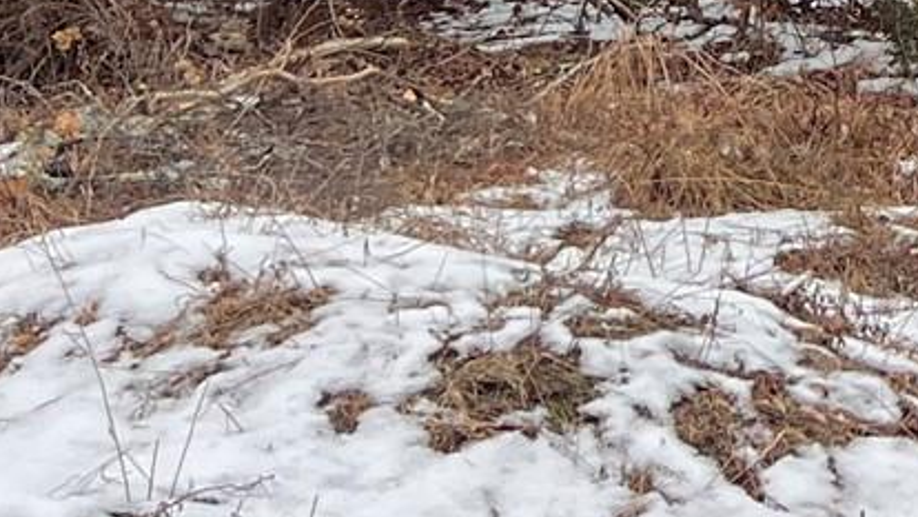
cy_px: -741
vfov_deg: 8.0
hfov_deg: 14.4
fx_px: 3408
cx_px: 1339
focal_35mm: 140
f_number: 1.5
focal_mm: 5.7
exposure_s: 1/297
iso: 50
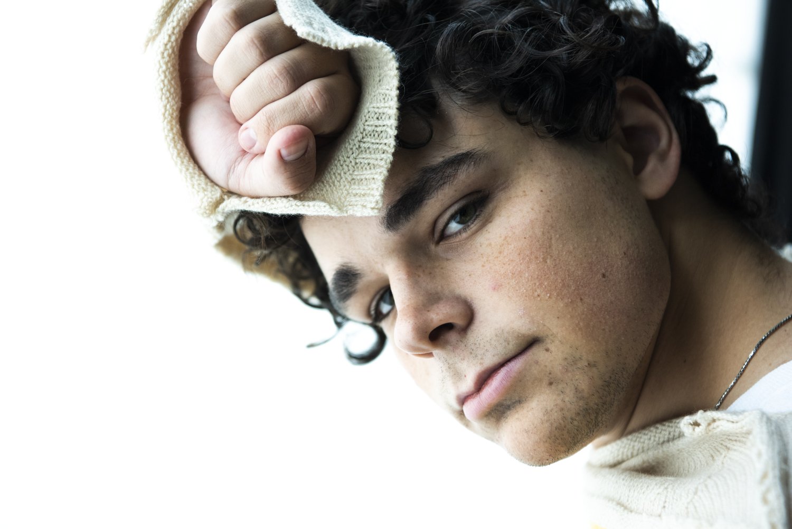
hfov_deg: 28.8
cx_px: 396
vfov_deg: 19.5
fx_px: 1540
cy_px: 264
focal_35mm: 70
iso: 800
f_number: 4.5
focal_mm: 70
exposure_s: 1/320
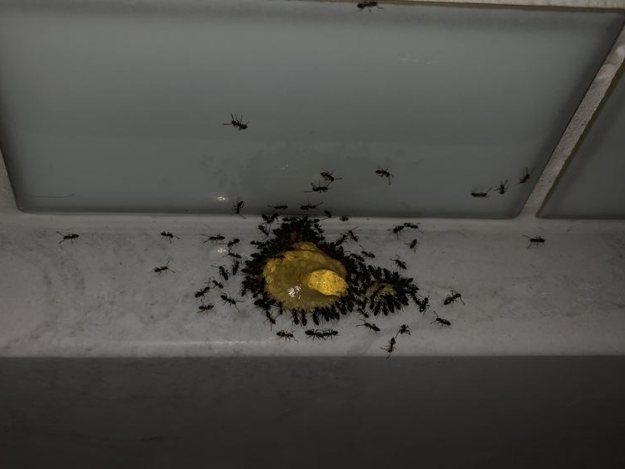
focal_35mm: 35
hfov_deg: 52.3
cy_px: 226
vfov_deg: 40.7
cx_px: 253
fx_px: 632
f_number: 1.8
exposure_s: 1/47
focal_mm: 4
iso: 20
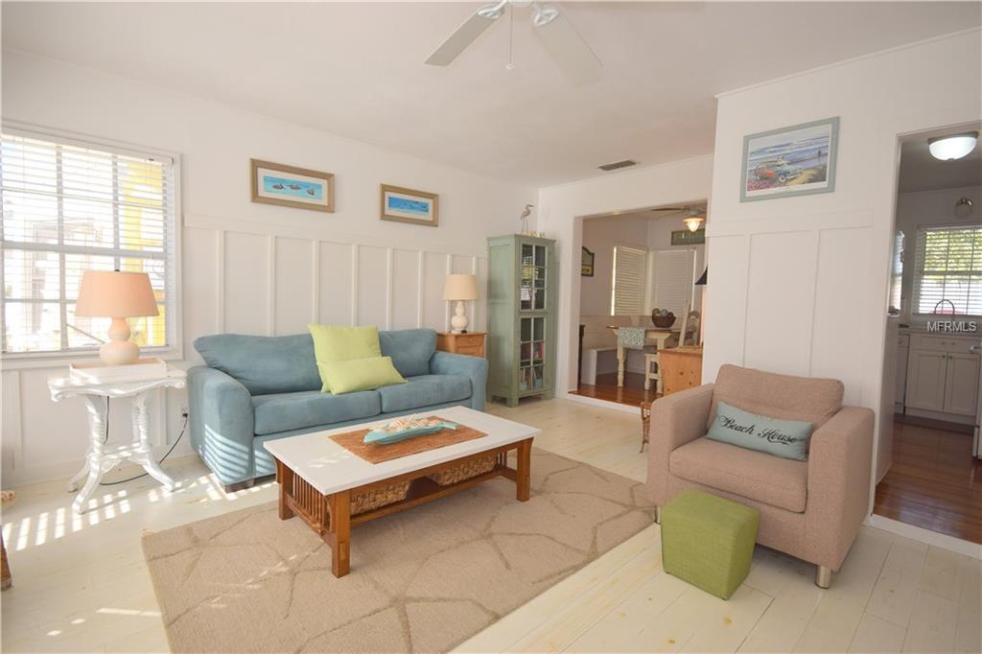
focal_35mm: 17
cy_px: 327
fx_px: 470
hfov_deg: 92.5
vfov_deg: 69.6
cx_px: 491
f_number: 5.6
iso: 220
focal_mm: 11.5
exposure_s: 1/125
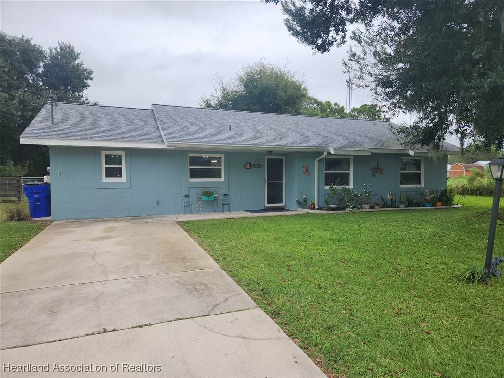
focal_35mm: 23
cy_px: 189
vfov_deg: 58.9
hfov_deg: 73.9
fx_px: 335
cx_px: 252
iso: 20
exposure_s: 1/848
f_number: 1.8
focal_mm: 5.4
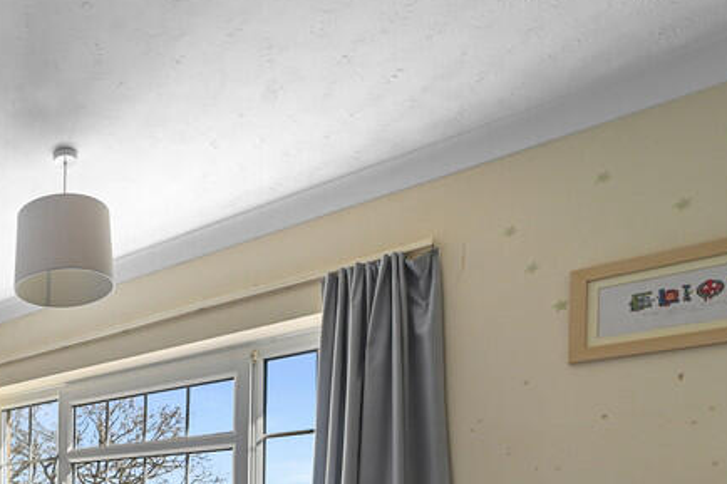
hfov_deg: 48.8
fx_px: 666
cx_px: 28
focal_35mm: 33
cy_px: 532
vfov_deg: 34.5
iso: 400
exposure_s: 1/15
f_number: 8
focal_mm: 14
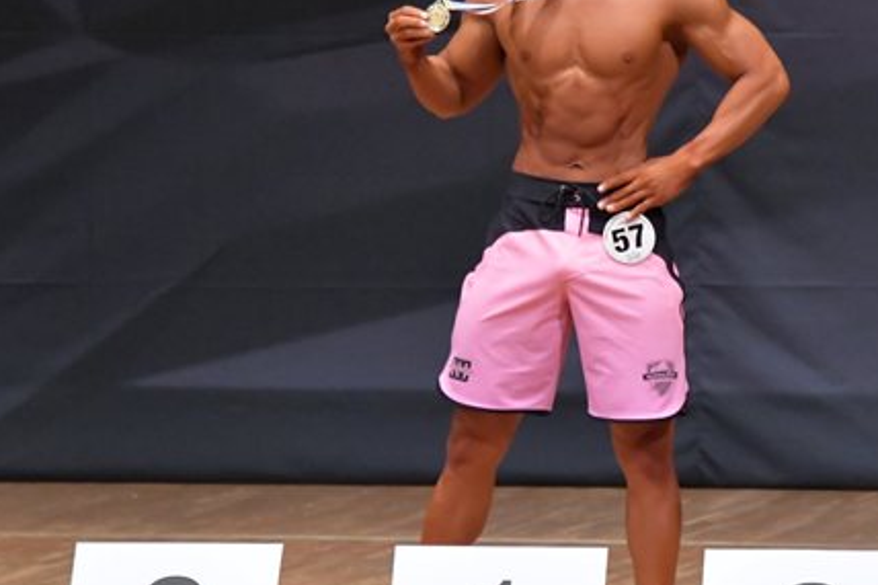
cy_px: 259
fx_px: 12579
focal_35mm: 516
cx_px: 588
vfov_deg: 2.7
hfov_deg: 4.0
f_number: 5.6
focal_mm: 190
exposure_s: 1/400
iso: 6400
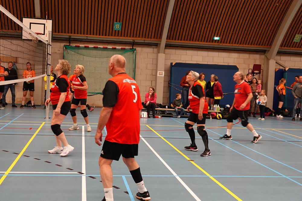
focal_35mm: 48
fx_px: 403
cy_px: 100
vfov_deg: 28.1
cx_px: 151
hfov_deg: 41.1
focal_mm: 17.55
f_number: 3.2
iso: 500
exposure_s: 1/50
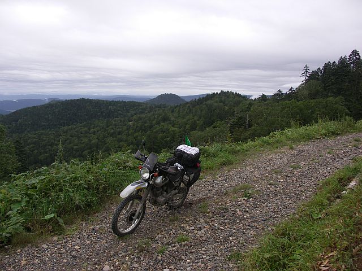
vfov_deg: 49.7
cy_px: 136
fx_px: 293
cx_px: 181
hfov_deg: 63.4
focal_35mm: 28
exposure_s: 1/100
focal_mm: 7.2
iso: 50
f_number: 3.5
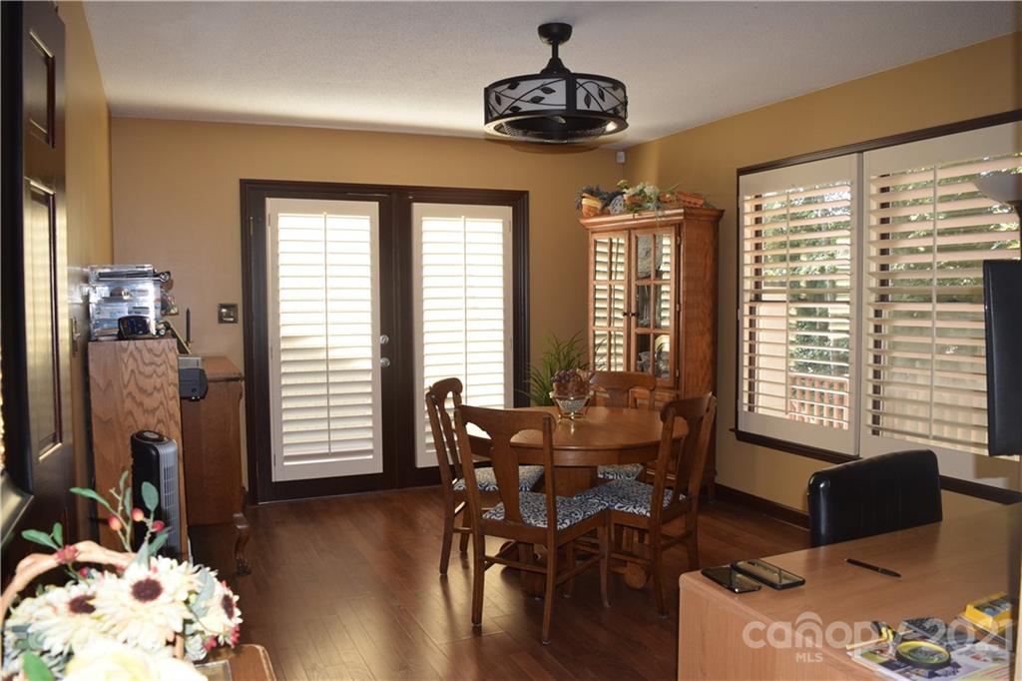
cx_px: 511
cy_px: 340
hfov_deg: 67.4
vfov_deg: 47.9
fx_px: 766
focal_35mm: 27
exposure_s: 1/125
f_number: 5.6
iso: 640
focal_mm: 18
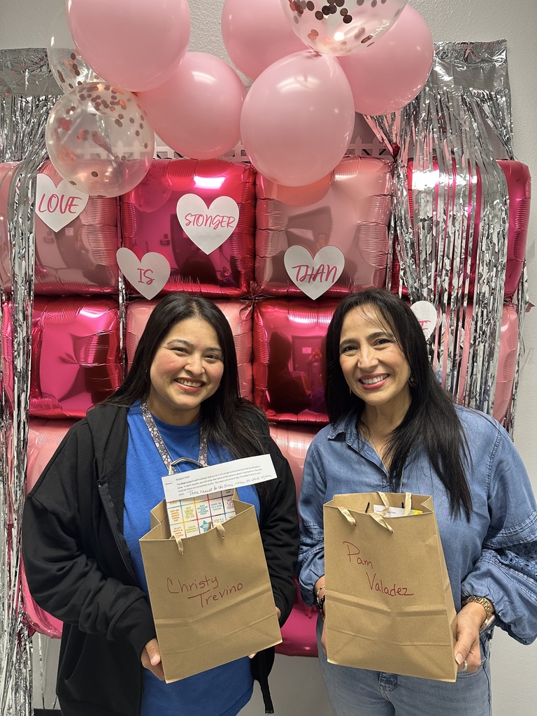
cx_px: 268
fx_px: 496
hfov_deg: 56.8
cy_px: 358
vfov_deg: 71.6
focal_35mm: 24
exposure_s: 1/60
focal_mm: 6.86
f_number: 1.78
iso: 160
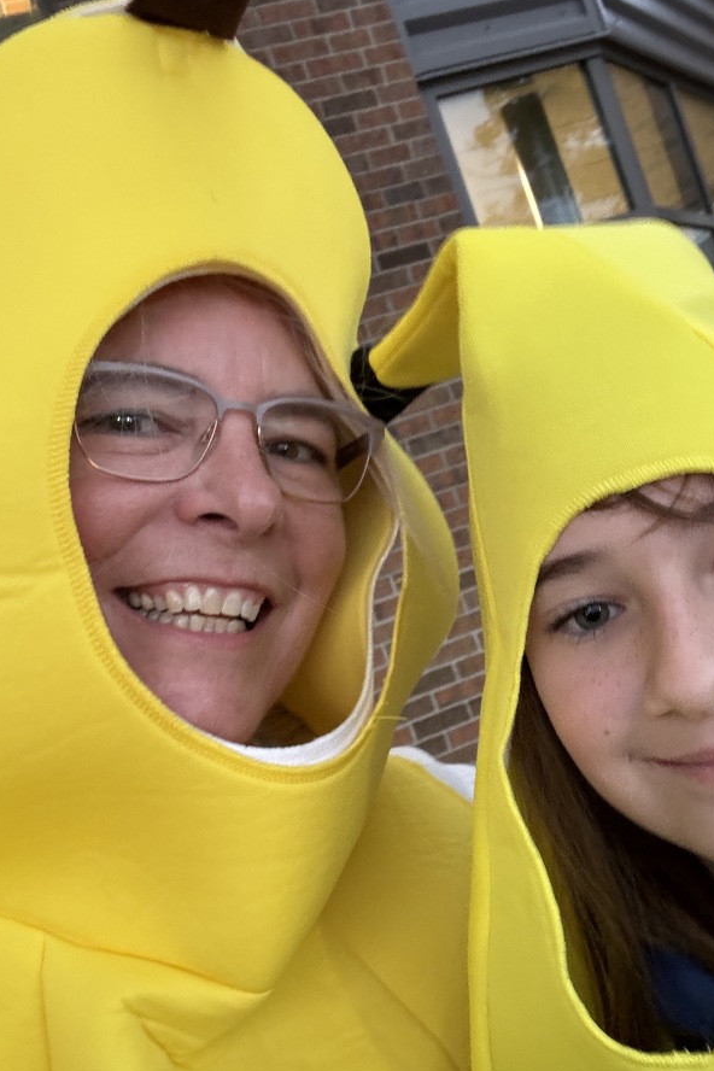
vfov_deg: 53.1
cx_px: 458
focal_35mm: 36
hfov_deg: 36.6
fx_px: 1071
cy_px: 537
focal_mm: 2.69
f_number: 1.9
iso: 250
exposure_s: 1/33
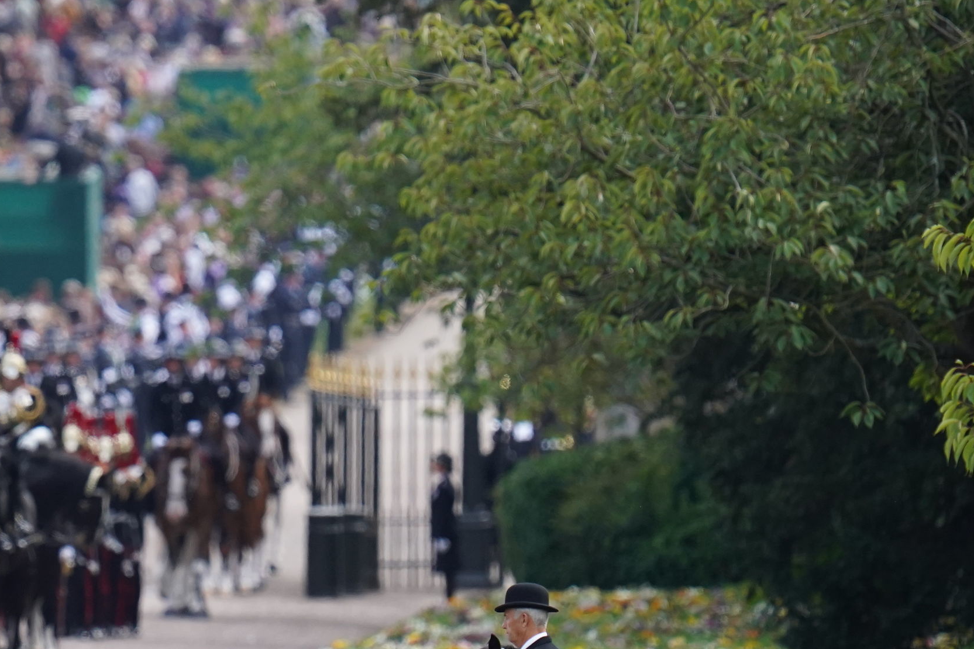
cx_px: -13
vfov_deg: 1.2
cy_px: 405
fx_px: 31842
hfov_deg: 1.8
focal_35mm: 1177
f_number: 5
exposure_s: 1/2500
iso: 2000
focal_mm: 560
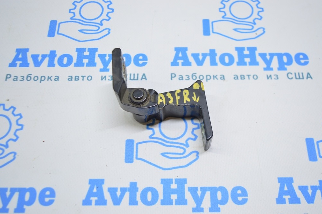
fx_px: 358
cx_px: 164
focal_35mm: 40
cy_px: 107
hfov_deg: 48.5
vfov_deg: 33.4
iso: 400
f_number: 4
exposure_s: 1/50
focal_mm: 26
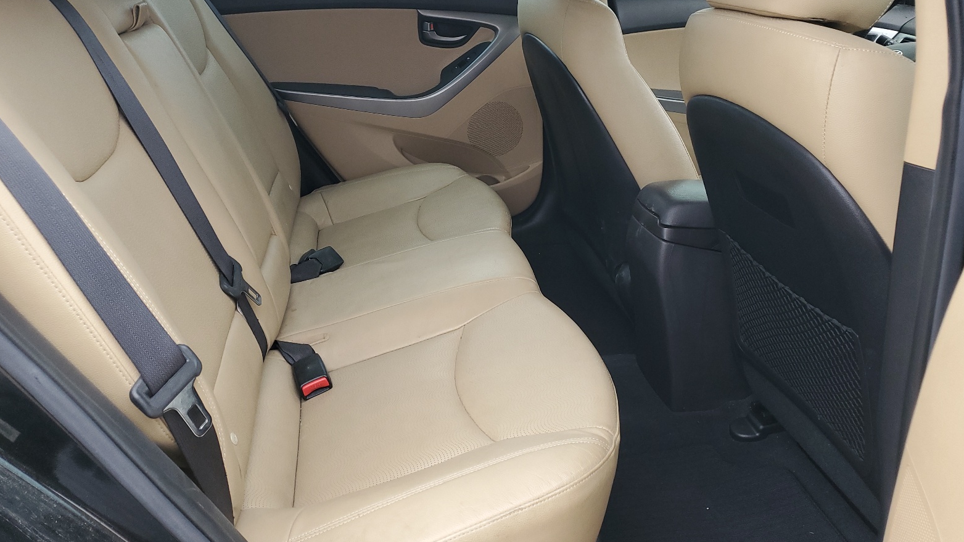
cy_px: 226
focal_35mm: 29
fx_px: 741
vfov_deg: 40.1
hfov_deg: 66.1
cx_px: 479
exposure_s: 1/120
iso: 85
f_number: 1.5
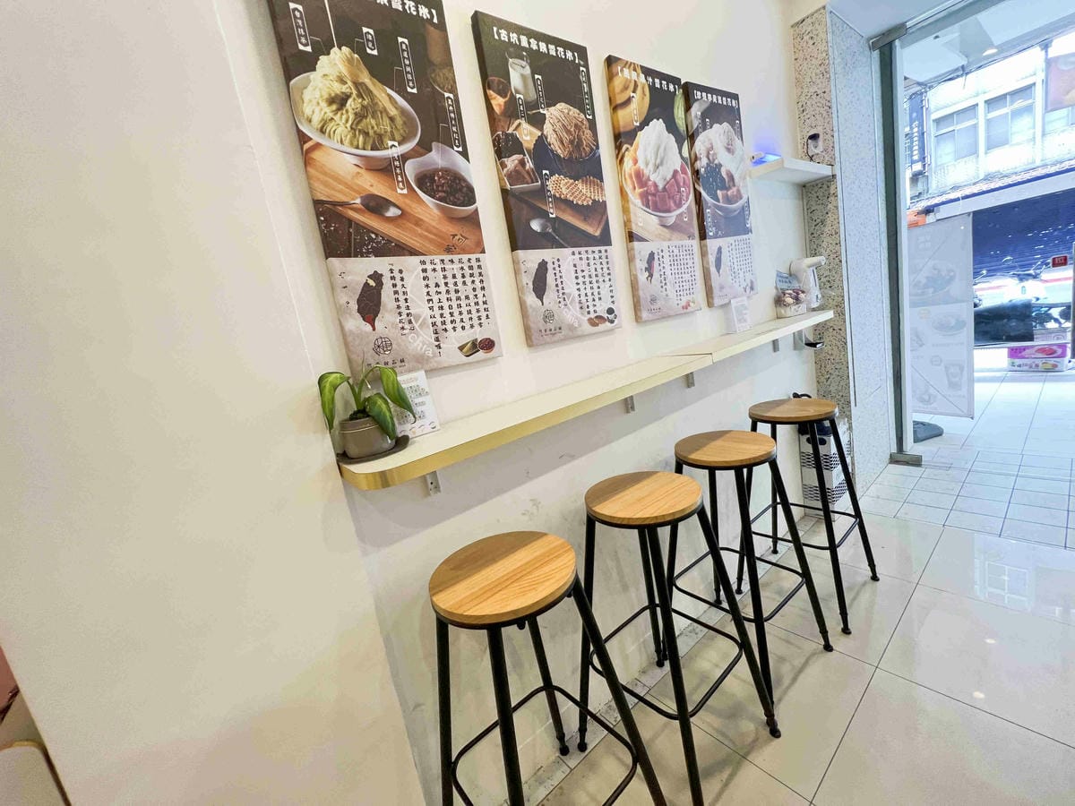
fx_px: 404
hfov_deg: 106.2
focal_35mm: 13
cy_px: 403
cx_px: 538
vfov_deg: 89.9
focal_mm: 1.57
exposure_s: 1/120
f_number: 1.8
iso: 200
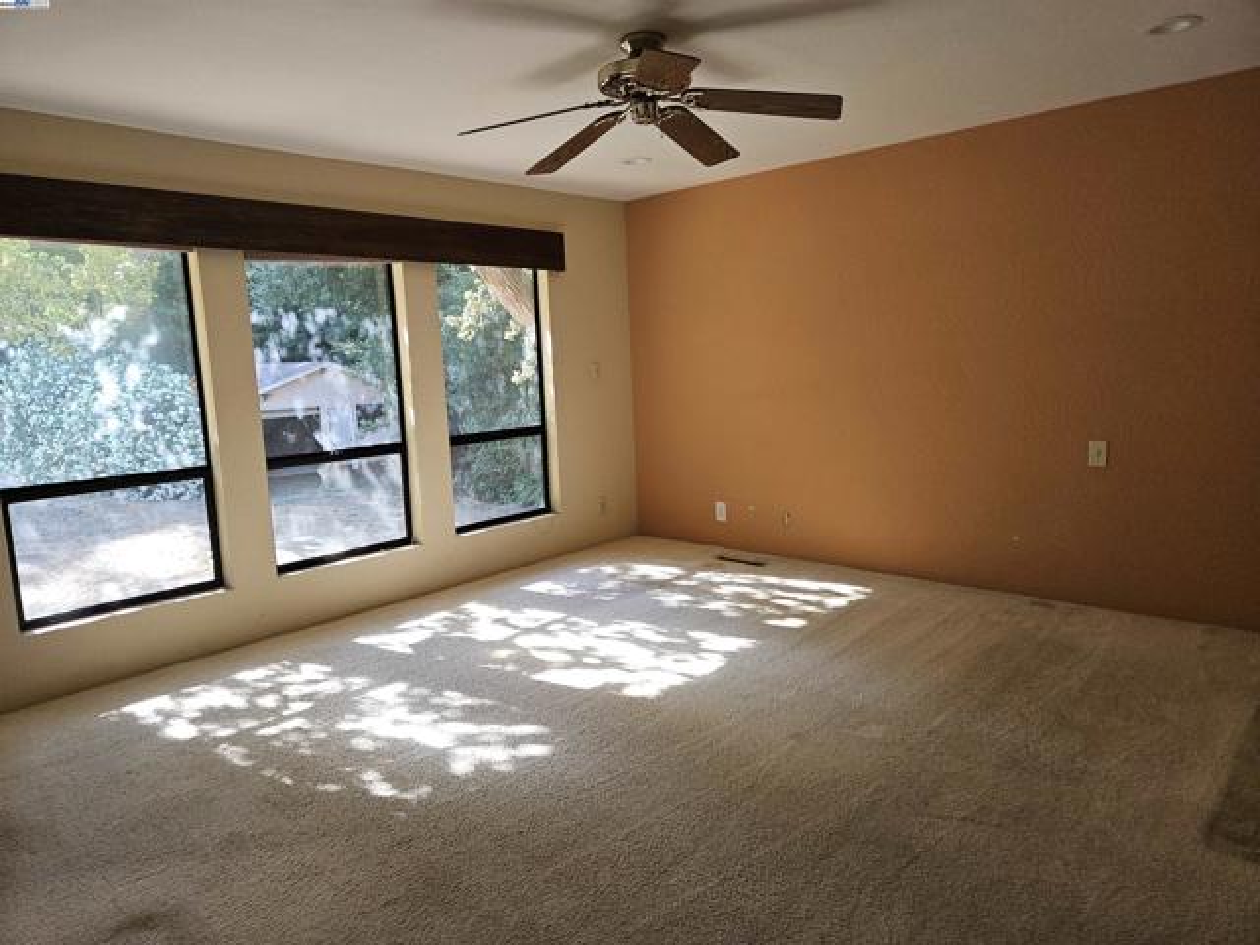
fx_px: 837
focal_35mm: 23
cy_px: 472
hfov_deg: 73.9
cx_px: 630
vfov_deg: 58.9
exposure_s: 1/60
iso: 50
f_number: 1.8
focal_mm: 5.4
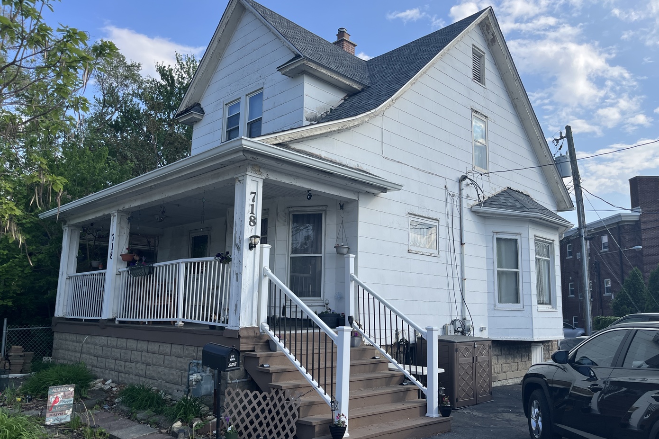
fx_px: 512
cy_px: 225
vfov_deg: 46.4
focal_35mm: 28
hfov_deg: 65.5
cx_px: 338
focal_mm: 5.1
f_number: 1.6
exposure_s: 1/2062
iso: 50
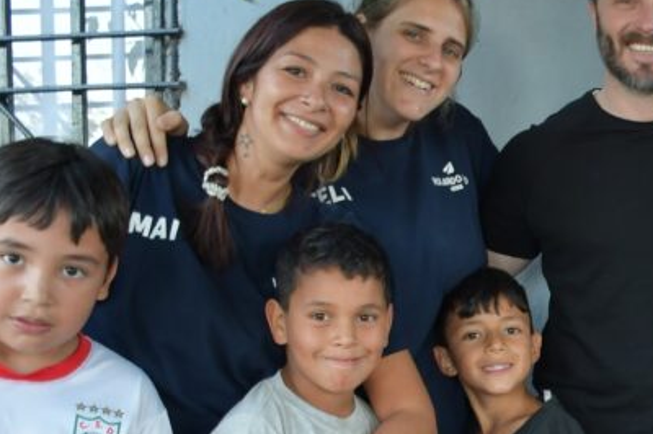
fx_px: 1396
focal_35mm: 77
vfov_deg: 17.3
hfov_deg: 23.8
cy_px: 441
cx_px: 798
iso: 640
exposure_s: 1/40
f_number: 3.5
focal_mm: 18
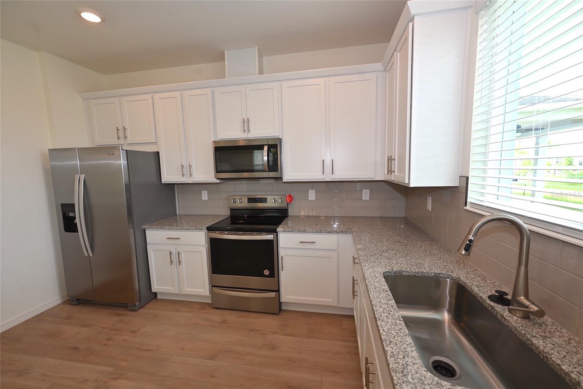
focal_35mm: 14
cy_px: 194
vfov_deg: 79.2
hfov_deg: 102.3
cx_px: 292
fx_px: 235
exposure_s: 1/100
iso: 200
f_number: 5
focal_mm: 14.5
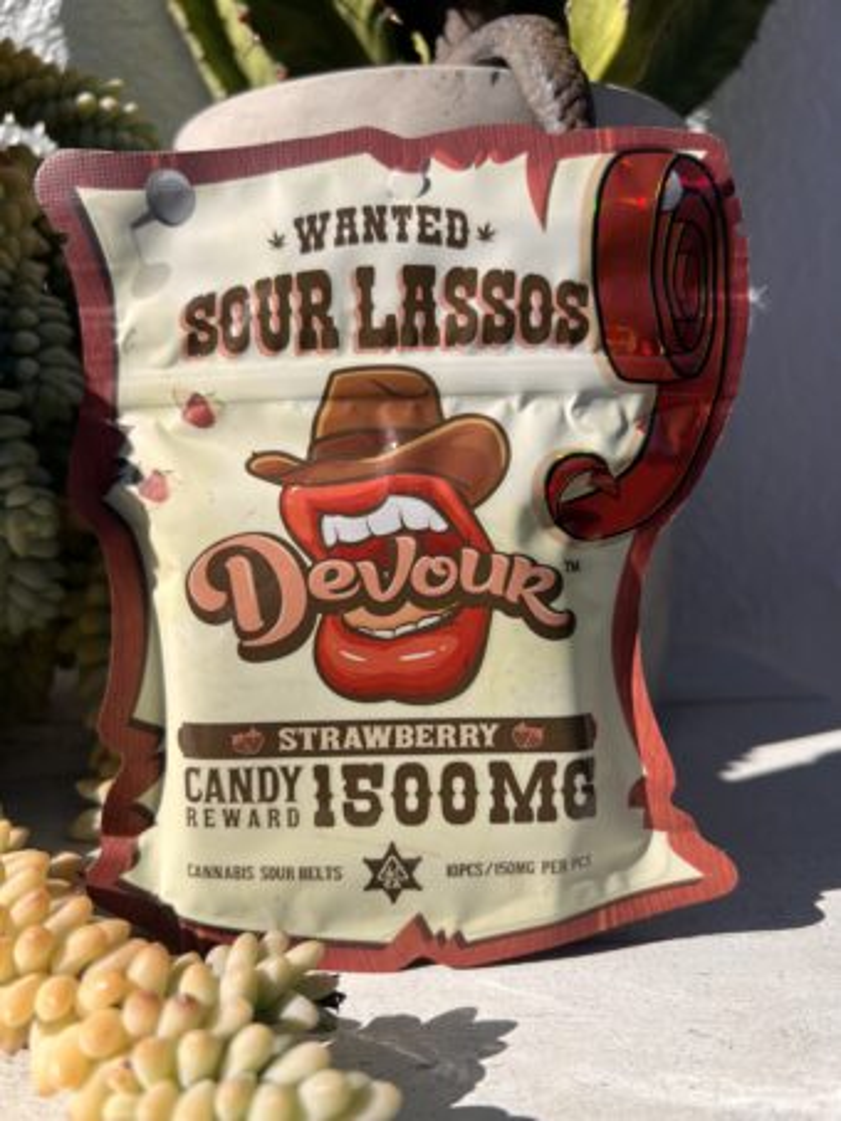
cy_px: 560
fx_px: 842
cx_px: 420
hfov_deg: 53.1
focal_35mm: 26
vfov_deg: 67.3
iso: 50
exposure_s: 1/5882
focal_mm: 5.7
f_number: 1.5
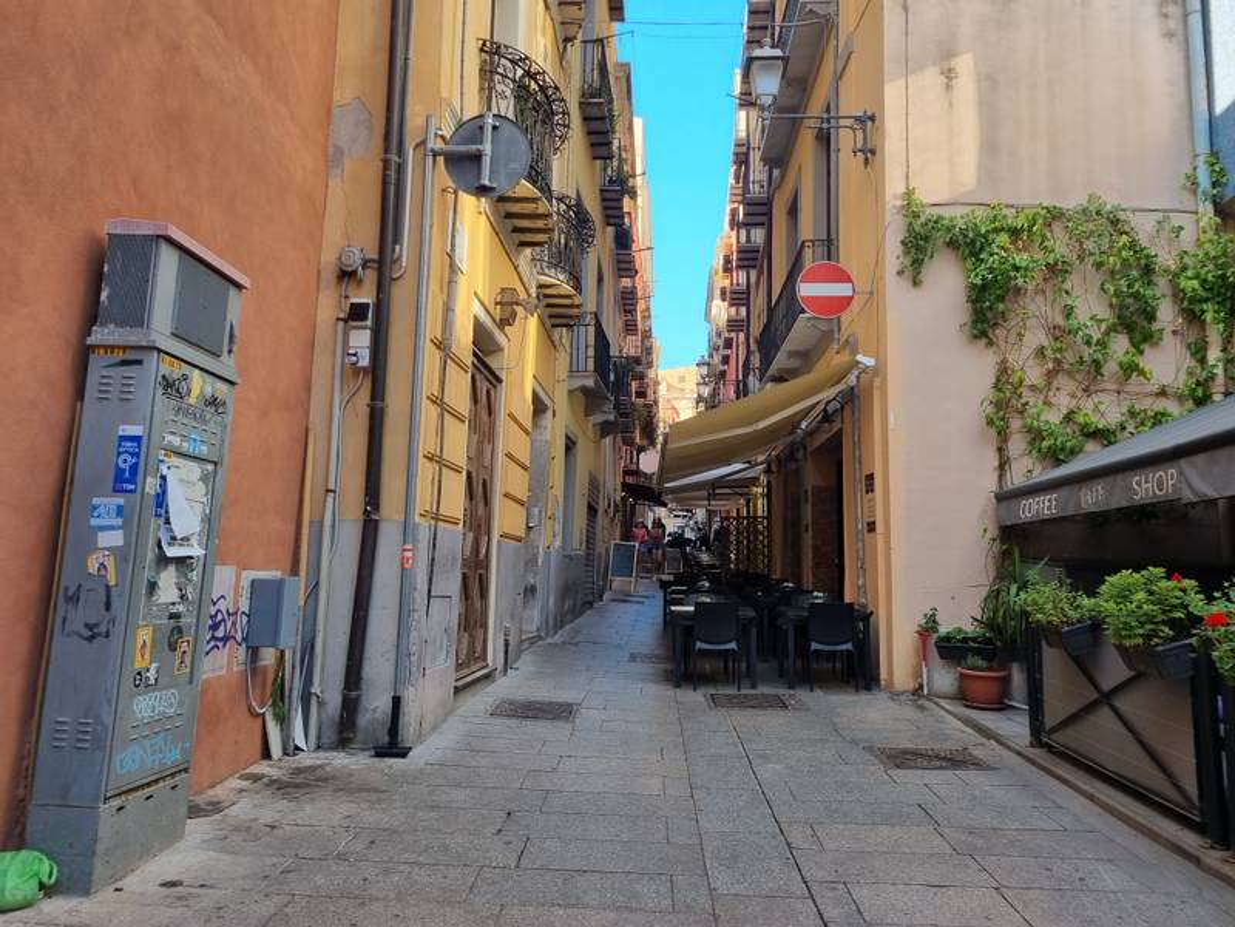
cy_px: 464
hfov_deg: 67.3
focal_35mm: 26
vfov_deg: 53.1
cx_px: 618
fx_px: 928
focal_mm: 5.4
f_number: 1.8
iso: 50
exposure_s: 1/364
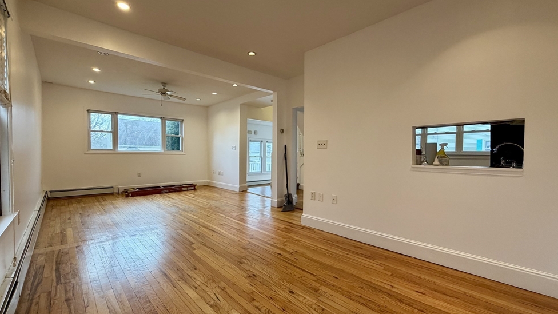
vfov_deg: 67.1
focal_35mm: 16
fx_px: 237
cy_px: 159
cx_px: 278
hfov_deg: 99.4
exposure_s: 1/120
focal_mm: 2.22
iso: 250
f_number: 2.2
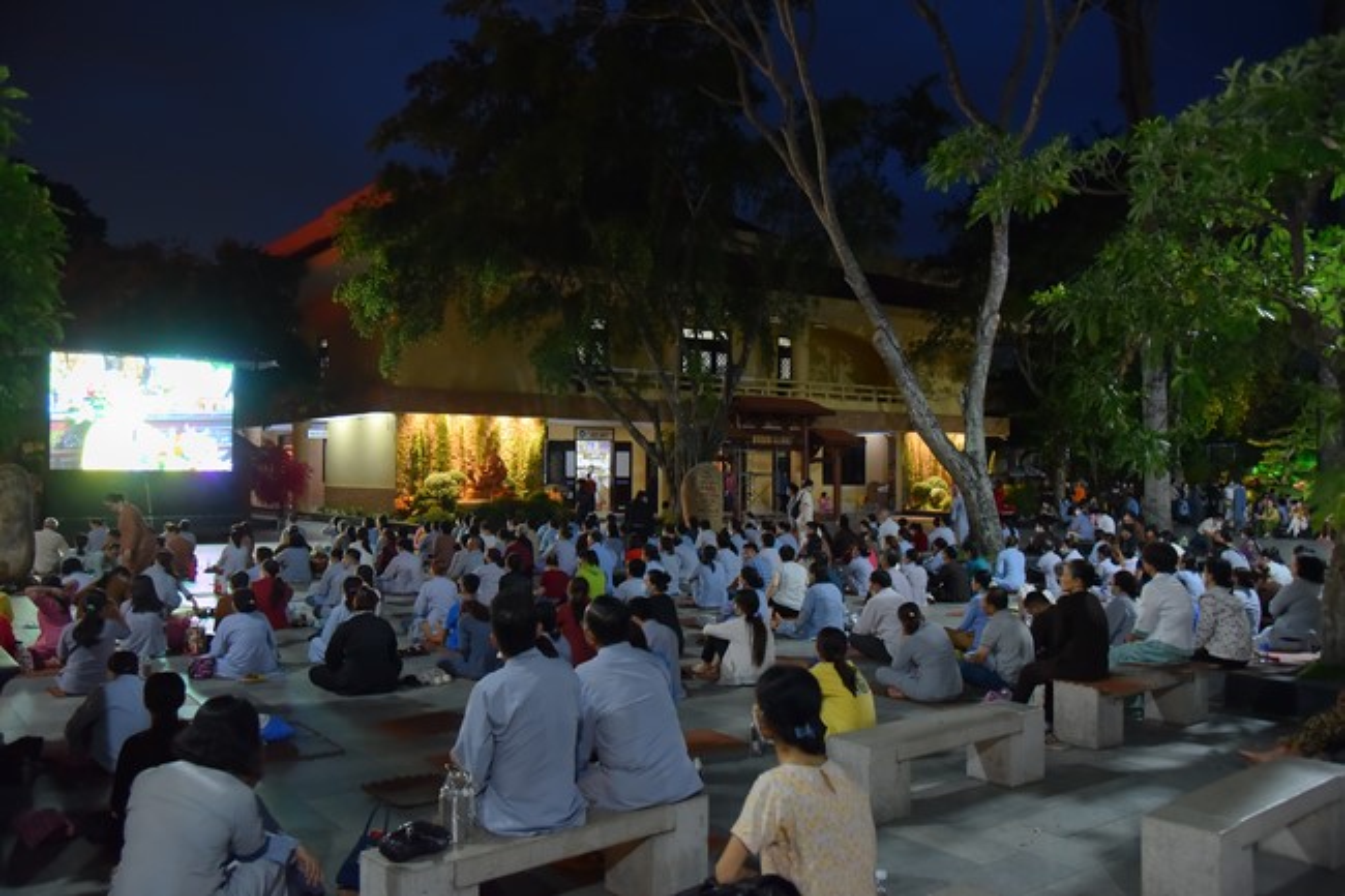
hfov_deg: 60.3
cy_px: 448
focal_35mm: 31
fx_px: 1158
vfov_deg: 42.3
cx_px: 672
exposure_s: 1/80
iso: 2000
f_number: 4.5
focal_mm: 31
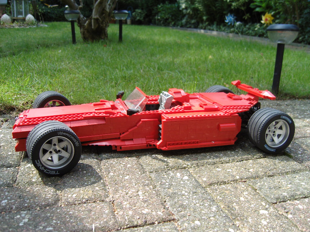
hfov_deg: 54.0
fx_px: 304
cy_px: 116
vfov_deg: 41.8
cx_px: 155
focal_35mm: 34
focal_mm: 7.3
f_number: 2.8
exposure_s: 1/400
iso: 100
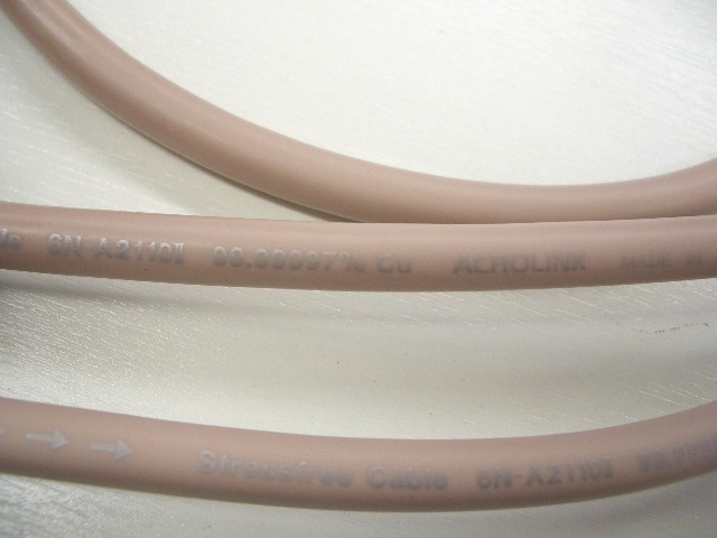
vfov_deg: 40.7
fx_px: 725
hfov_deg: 52.6
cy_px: 269
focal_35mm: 35
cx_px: 358
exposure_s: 1/30
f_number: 2.6
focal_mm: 5.8
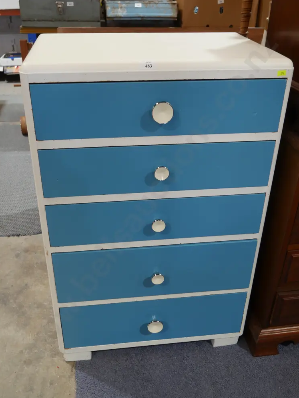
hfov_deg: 40.7
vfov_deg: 52.6
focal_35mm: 35
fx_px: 403
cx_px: 148
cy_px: 203
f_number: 4
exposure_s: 1/60
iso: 400
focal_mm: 17
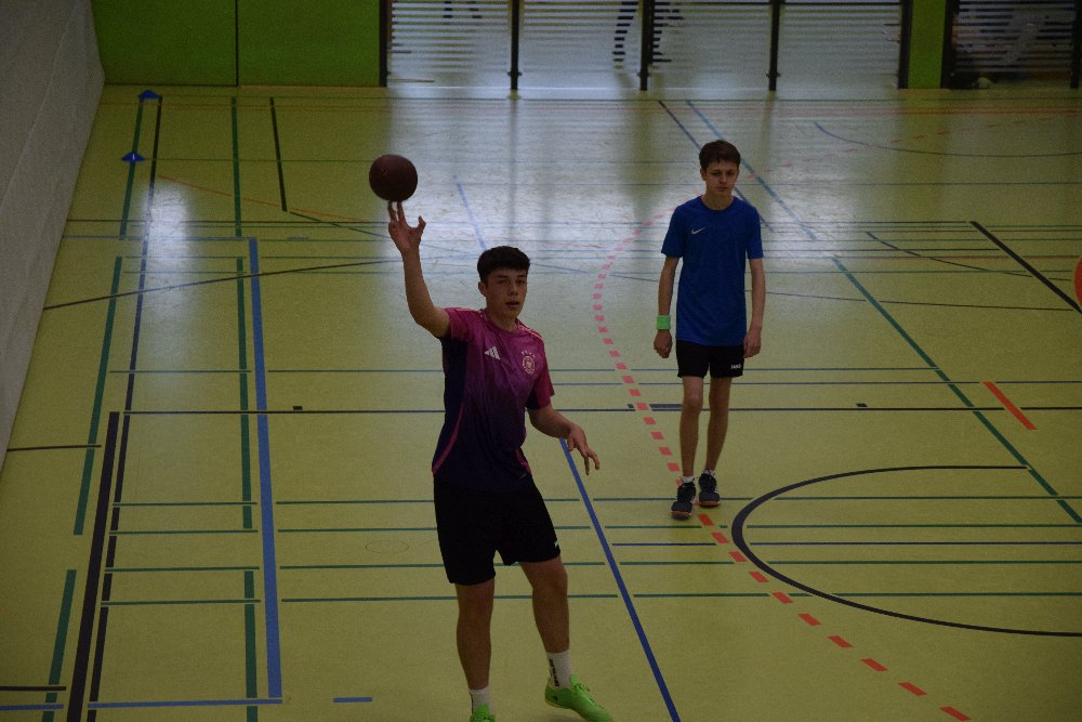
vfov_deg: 13.0
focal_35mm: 105
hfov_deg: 19.5
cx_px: 541
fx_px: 3156
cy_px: 361
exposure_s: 1/500
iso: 2000
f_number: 4
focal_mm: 70
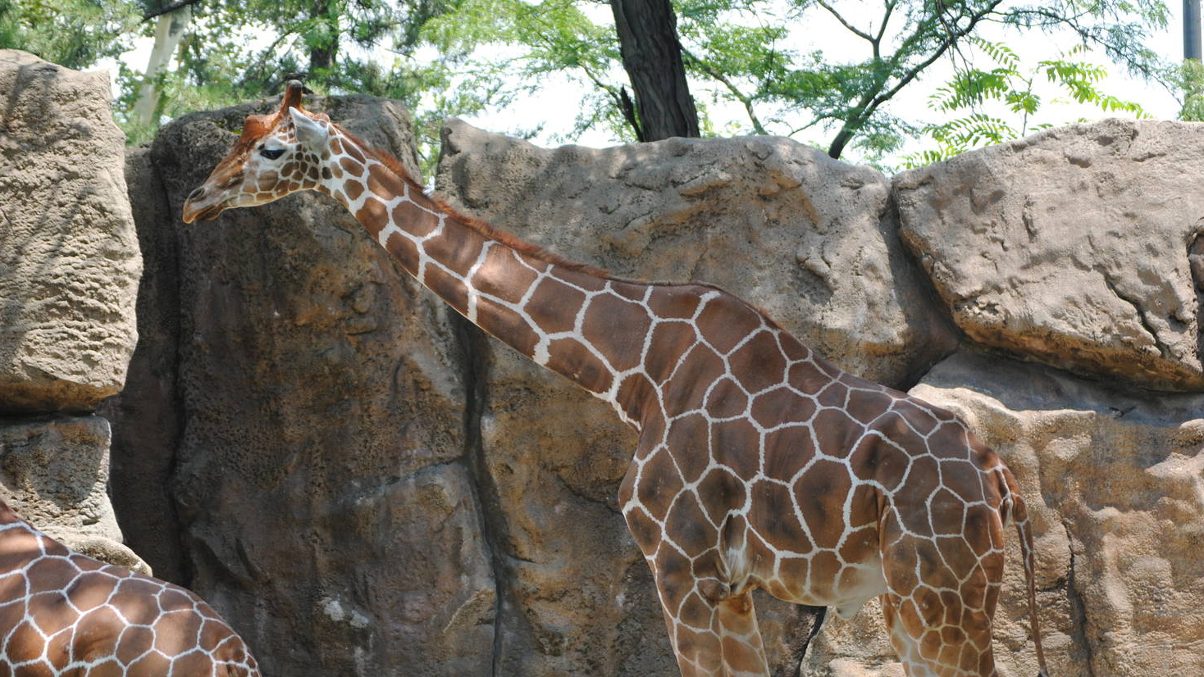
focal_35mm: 120
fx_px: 3831
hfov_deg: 17.9
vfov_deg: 10.1
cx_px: 581
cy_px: 406
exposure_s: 1/160
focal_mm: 70
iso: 100
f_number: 4.2
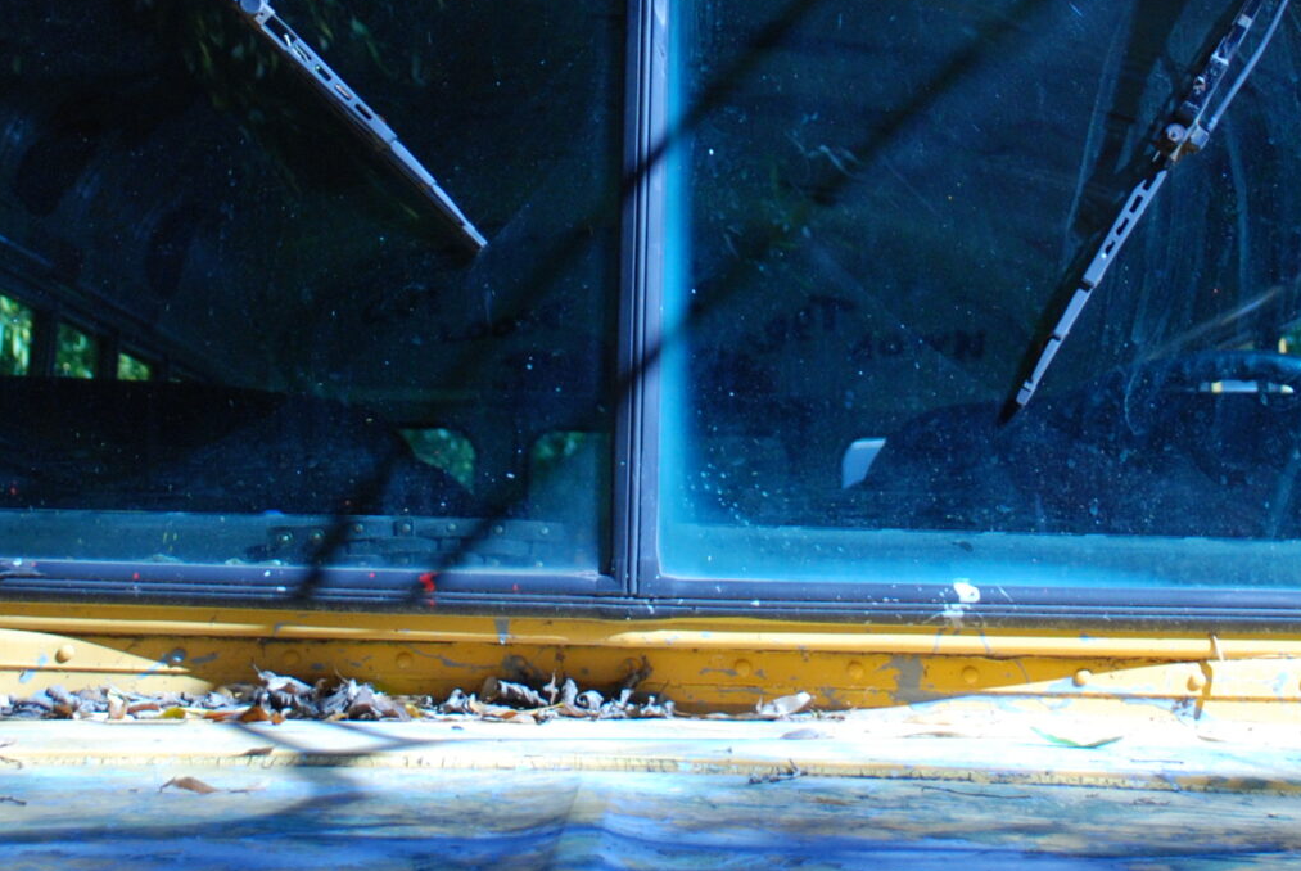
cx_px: 615
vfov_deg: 14.7
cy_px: -100
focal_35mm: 91
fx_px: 3292
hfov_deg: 22.4
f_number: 4.5
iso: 400
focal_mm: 24
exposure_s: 1/800
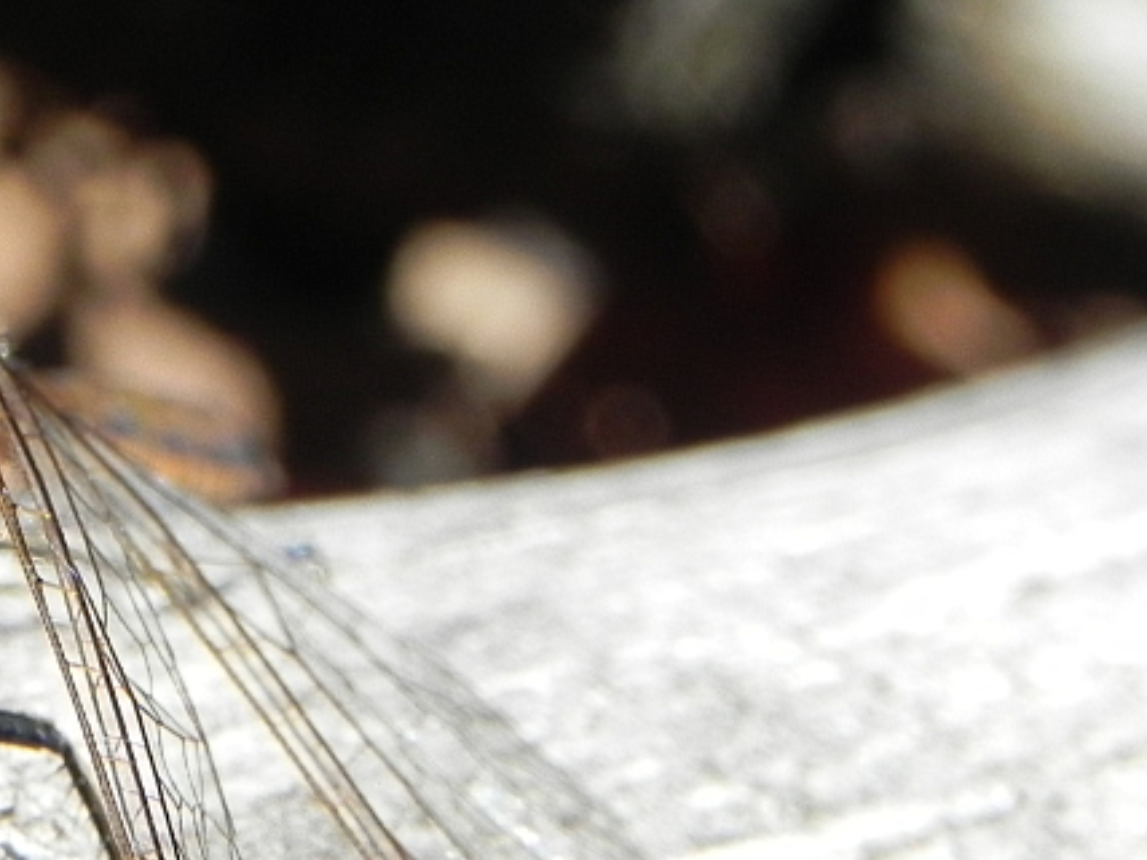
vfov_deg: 5.9
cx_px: -214
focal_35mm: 251
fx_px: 8317
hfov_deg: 7.8
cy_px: 364
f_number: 7.1
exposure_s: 1/419
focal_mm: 18.8
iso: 160
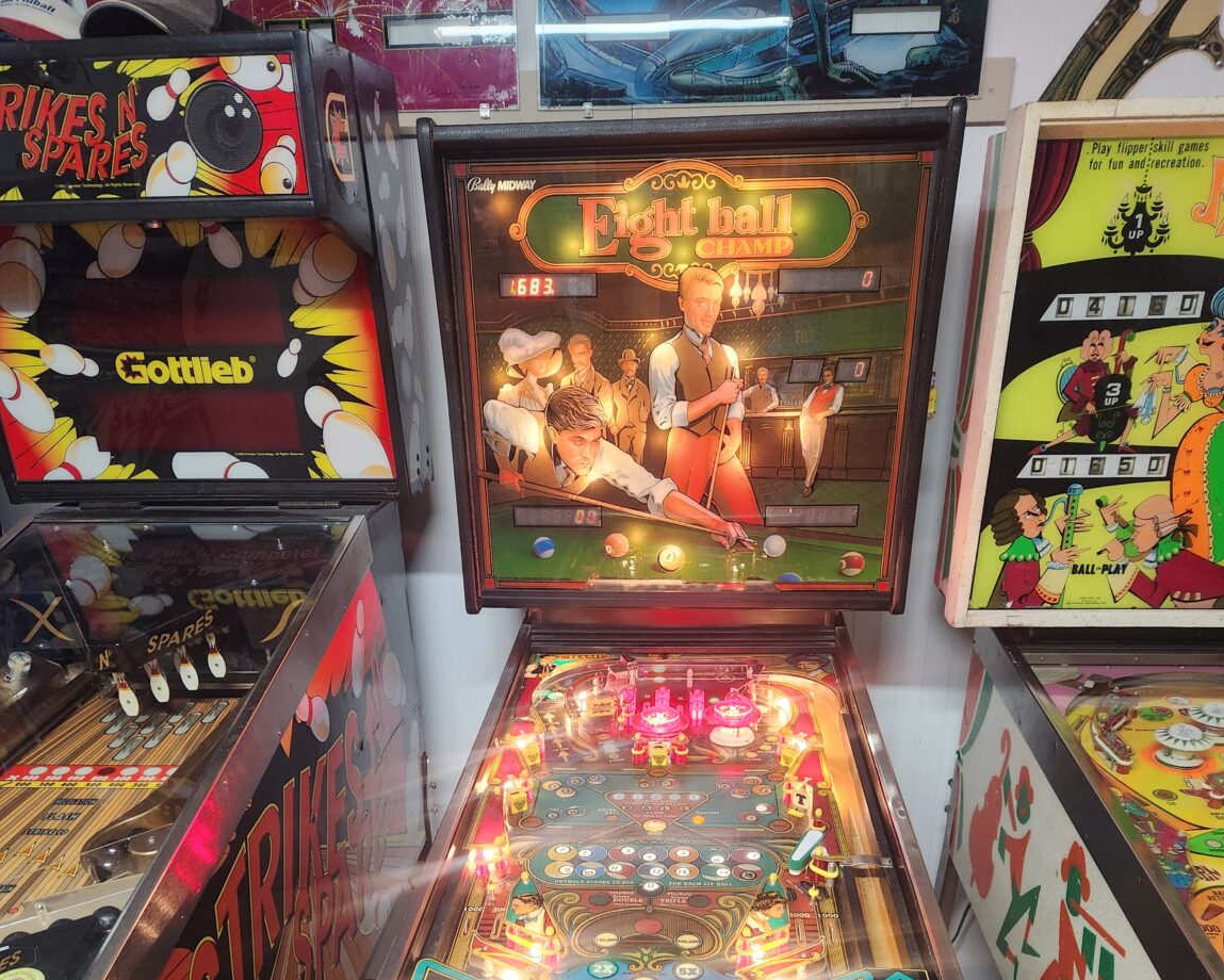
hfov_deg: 58.8
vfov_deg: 46.3
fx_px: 1087
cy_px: 766
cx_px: 613
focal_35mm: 30
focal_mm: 5.4
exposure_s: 1/120
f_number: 1.8
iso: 500
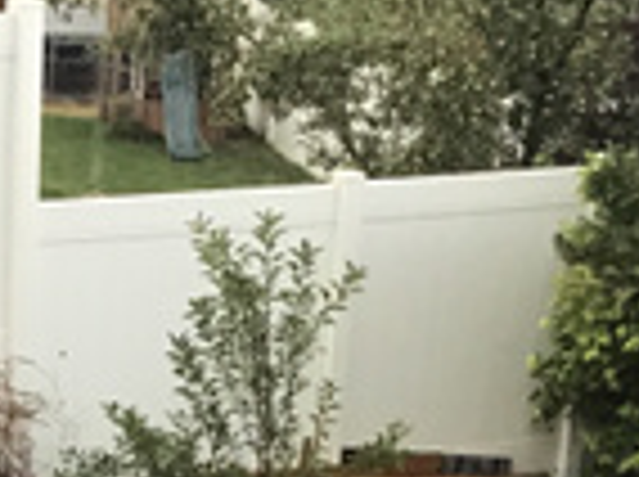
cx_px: -27
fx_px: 2580
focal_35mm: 140
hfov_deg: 13.9
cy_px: 801
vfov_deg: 10.1
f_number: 2.4
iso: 80
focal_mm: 3.3
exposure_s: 1/30
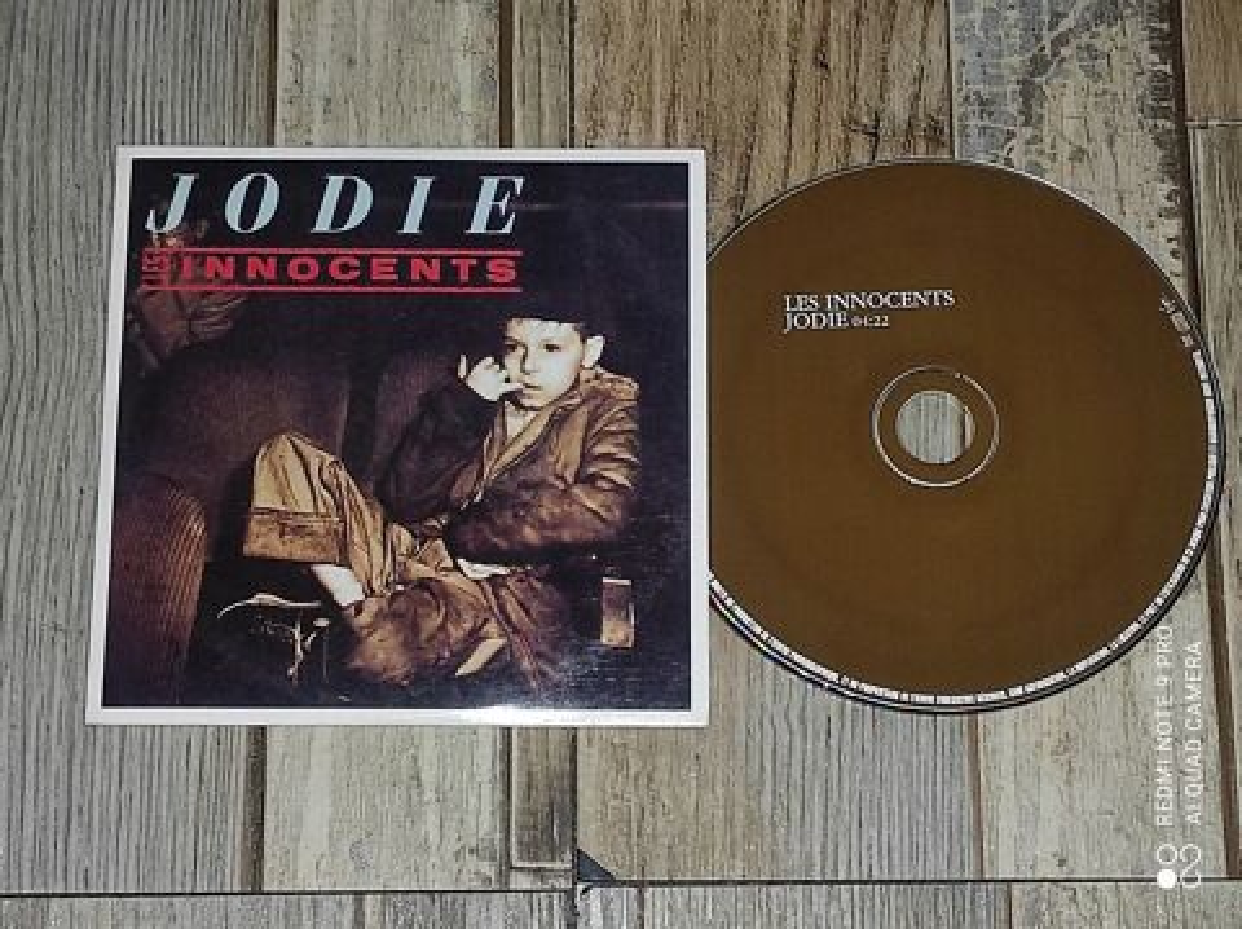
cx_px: 621
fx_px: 896
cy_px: 464
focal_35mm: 25
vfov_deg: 54.8
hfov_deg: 69.4
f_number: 1.89
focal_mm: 5.43
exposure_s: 1/33
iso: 681
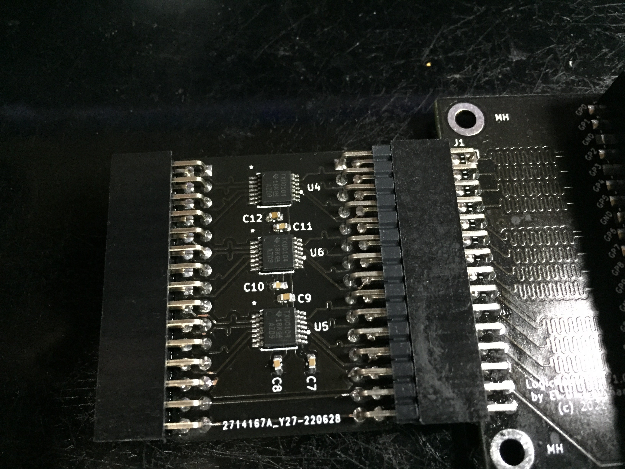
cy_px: 234
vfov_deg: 48.2
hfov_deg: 61.7
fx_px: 524
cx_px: 312
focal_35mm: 29
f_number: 2.2
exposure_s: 1/17
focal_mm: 4.15
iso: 320
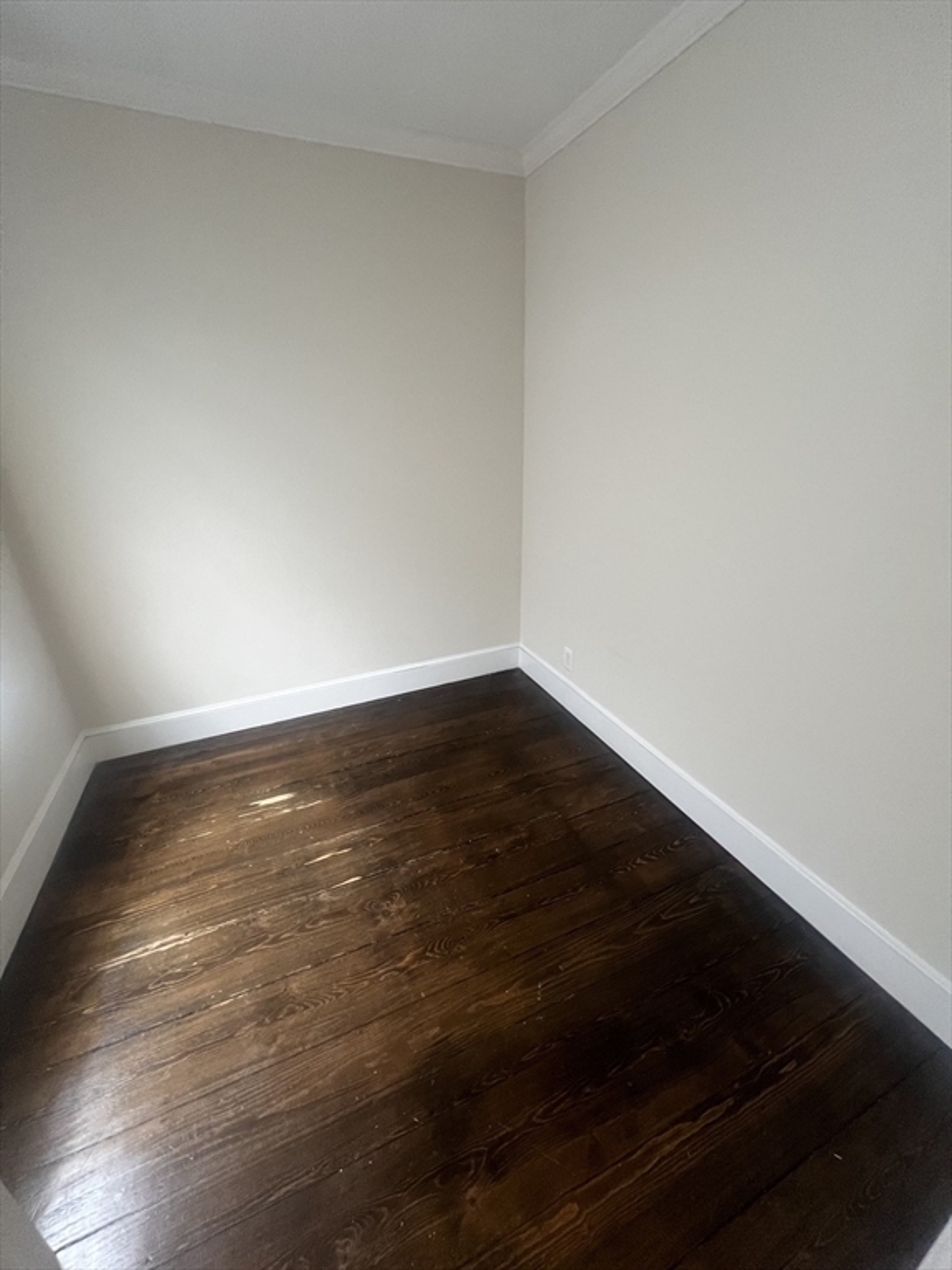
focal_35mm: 13
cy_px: 635
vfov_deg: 106.2
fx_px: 477
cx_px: 476
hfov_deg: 89.9
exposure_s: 1/60
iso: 320
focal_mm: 1.57
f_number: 1.8
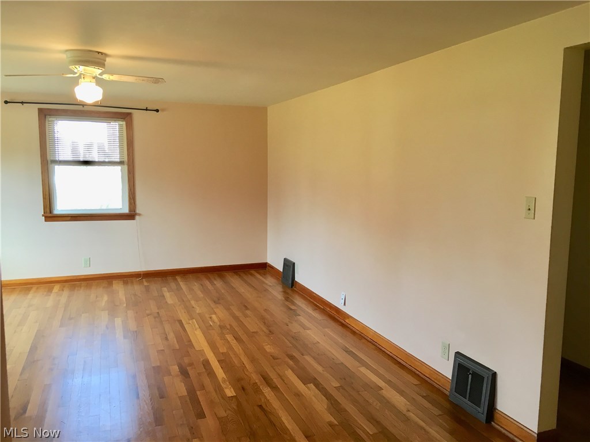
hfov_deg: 61.7
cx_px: 295
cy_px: 221
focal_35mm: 29
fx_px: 494
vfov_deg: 48.2
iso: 50
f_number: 2.2
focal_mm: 4.15
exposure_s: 1/30
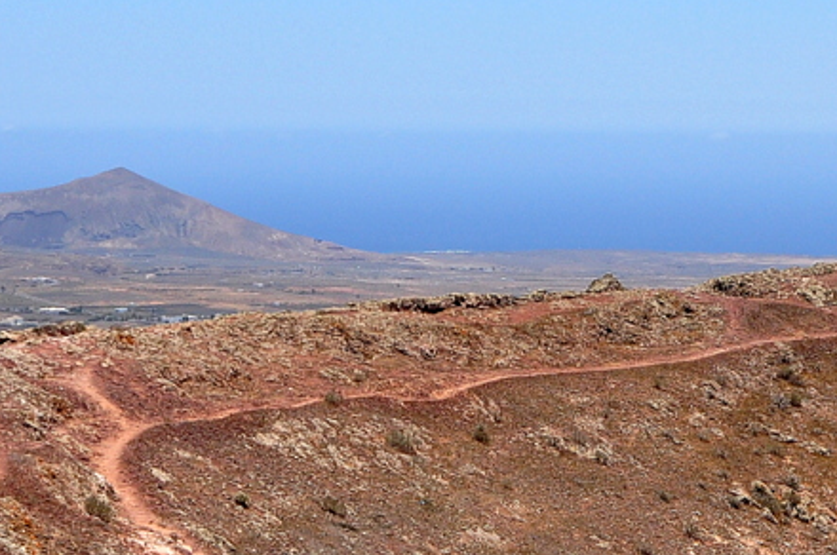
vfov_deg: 13.3
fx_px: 2376
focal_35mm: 102
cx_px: 379
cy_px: 322
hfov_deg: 20.0
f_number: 9
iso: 400
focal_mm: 25
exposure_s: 1/800
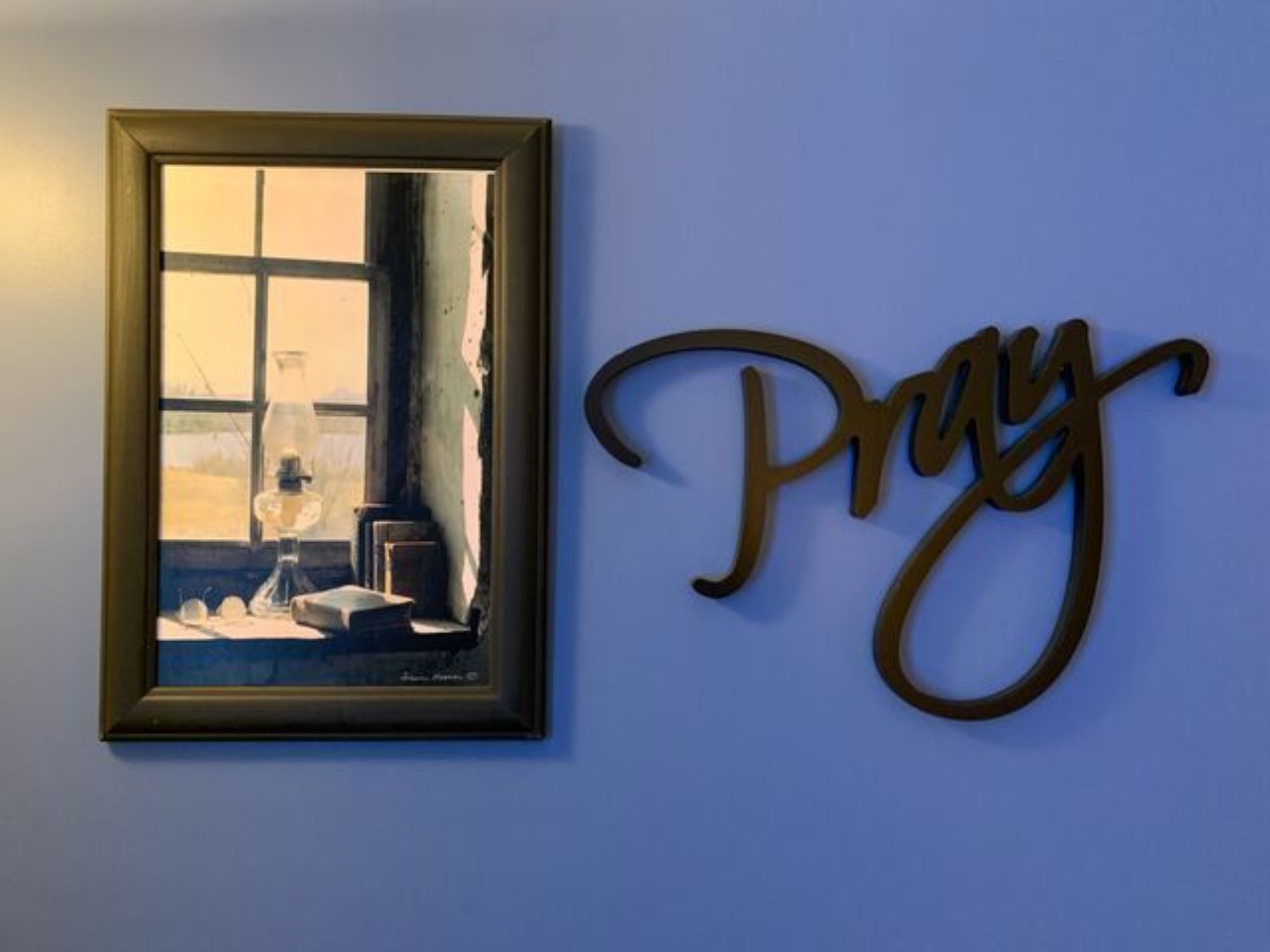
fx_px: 954
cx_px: 635
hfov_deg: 67.3
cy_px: 476
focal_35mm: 26
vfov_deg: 53.1
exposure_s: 1/40
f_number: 1.8
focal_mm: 4.25
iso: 320
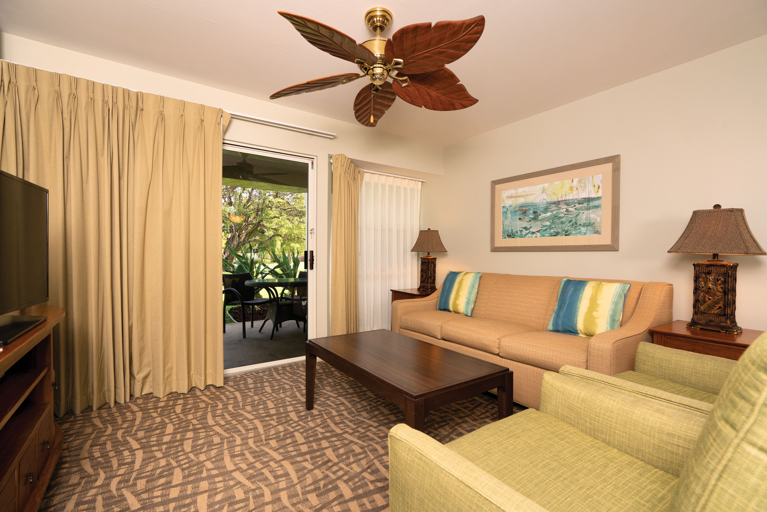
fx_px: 341
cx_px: 384
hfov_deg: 96.7
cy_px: 256
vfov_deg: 73.8
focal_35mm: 16
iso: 200
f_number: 7.1
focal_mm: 16
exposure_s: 1/50
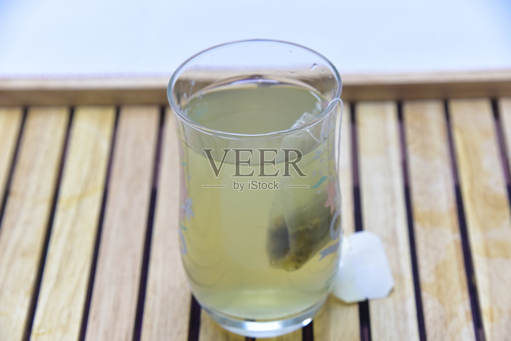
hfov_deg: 18.6
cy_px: 170
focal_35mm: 110
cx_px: 256
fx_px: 1562
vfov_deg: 12.5
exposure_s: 1/40
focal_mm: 110
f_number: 9
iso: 1250
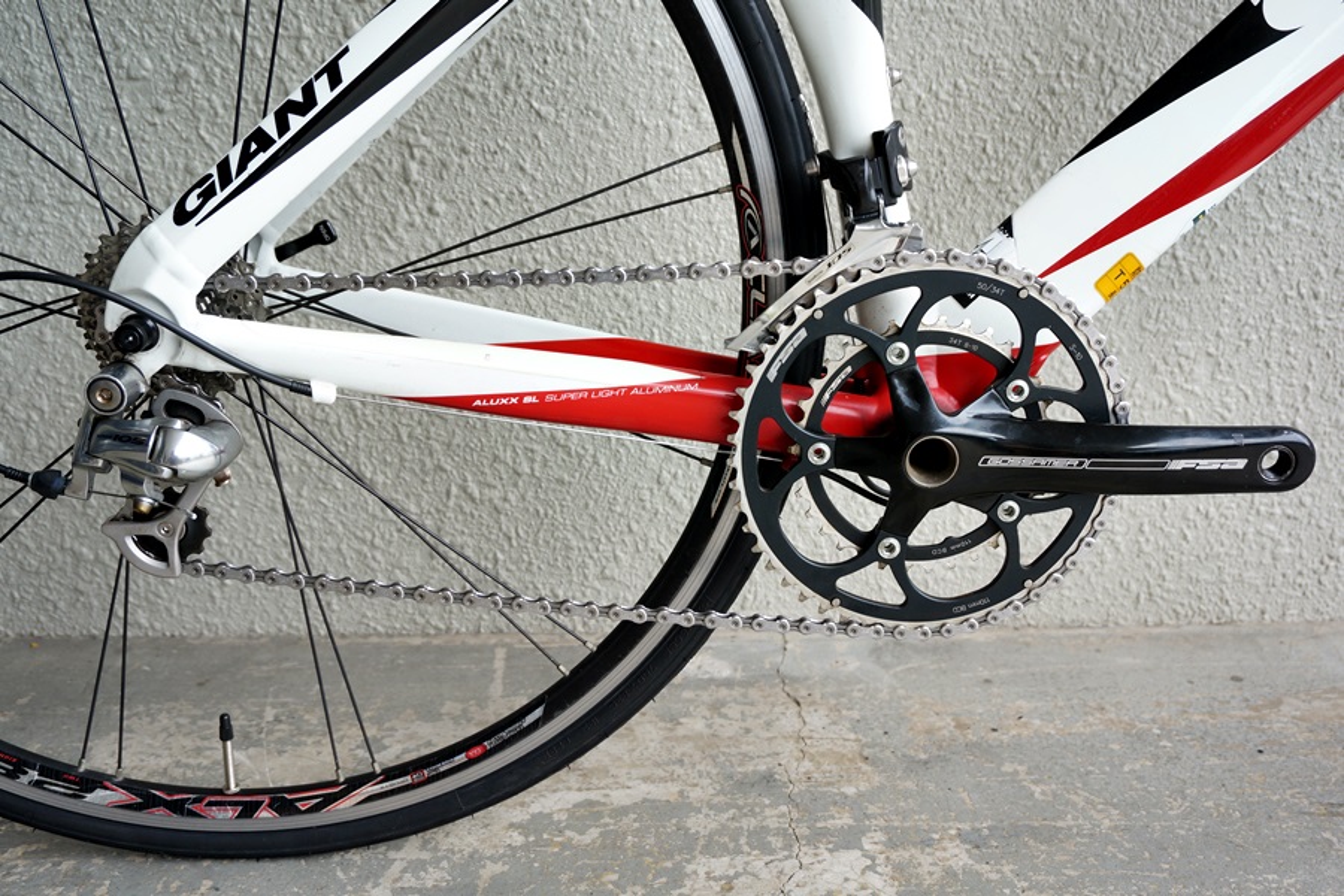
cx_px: 672
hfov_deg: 53.1
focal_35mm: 36
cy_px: 448
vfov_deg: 36.9
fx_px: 1344
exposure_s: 1/60
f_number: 4.5
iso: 100
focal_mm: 24
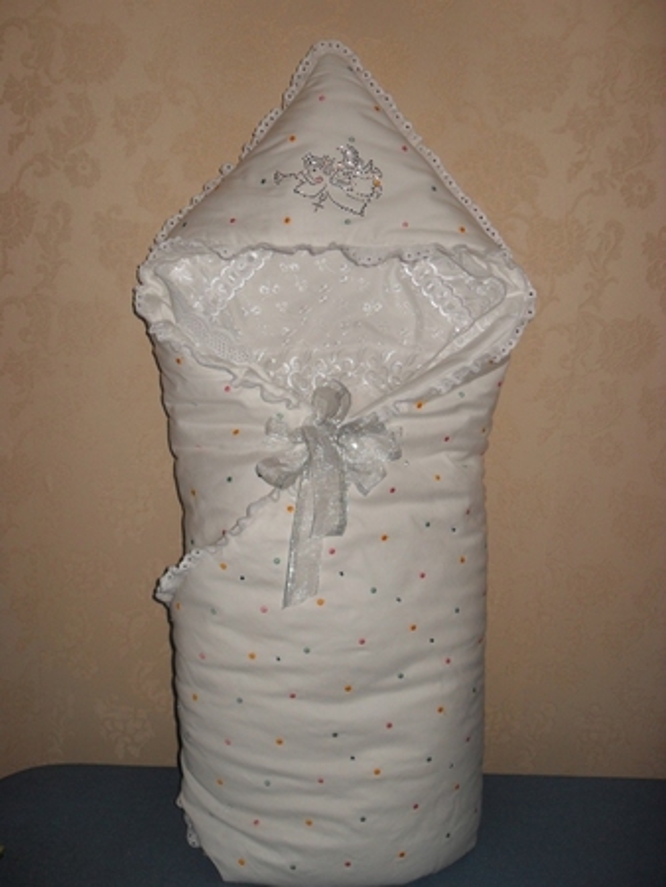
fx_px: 897
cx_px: 333
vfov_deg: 52.6
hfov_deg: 40.7
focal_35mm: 35
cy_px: 444
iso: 100
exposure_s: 1/45
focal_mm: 6.2
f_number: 8.9
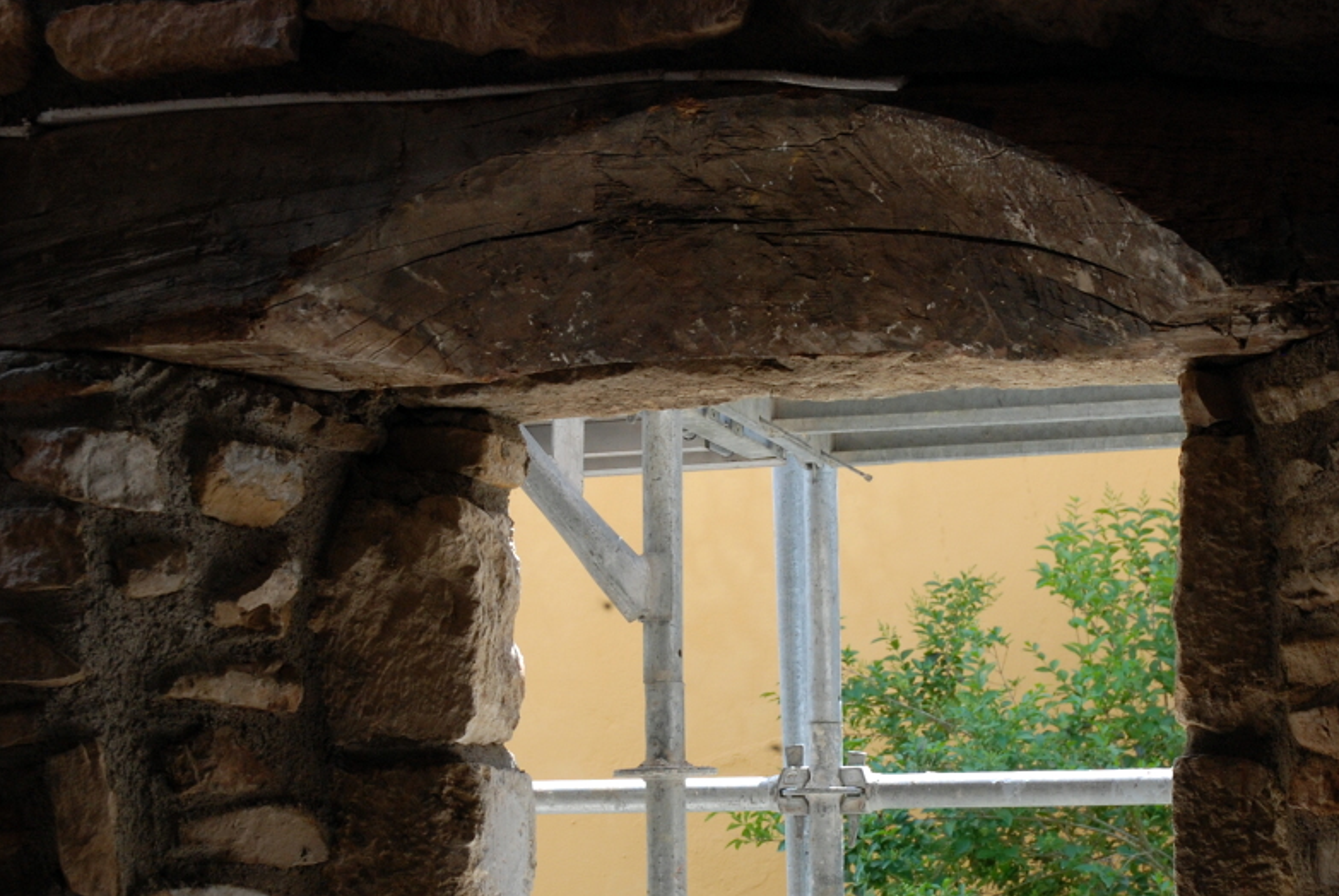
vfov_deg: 17.0
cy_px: 679
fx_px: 2974
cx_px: 780
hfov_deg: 25.3
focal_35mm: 80
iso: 400
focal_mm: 31
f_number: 7.1
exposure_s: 1/200
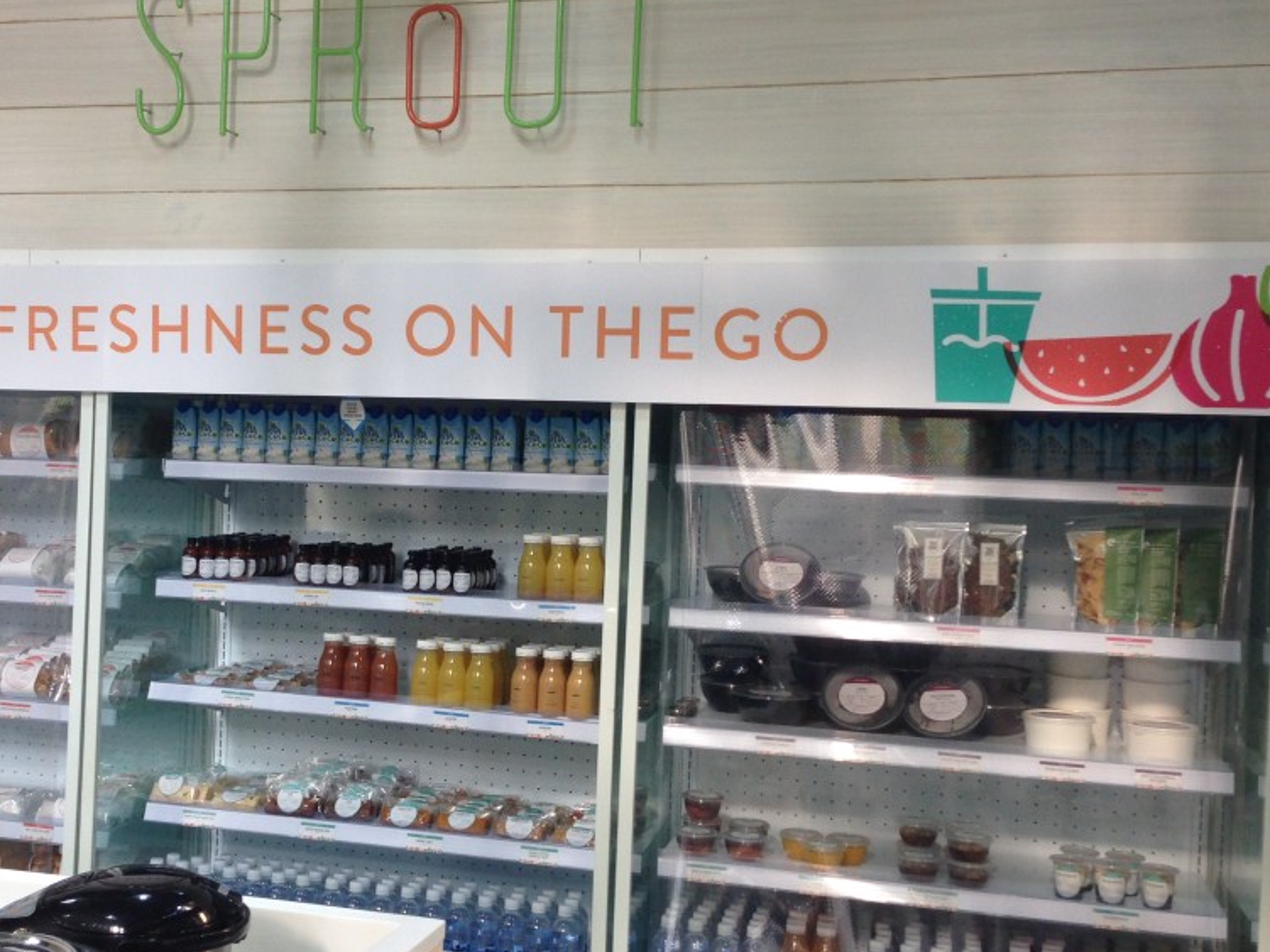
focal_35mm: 45
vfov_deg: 32.2
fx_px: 1651
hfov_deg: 41.8
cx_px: 487
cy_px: 475
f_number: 2.4
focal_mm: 4.12
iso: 64
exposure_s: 1/60
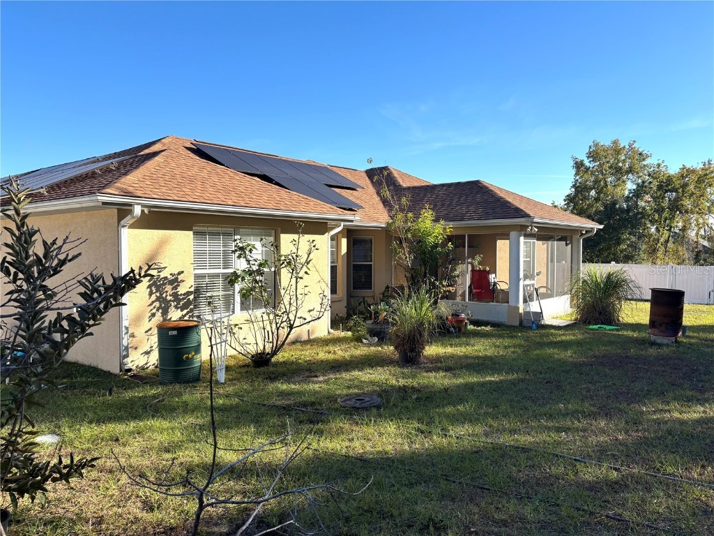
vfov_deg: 53.1
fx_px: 536
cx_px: 357
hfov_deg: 67.3
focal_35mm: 26
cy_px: 268
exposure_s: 1/2242
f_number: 1.6
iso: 50
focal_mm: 5.96
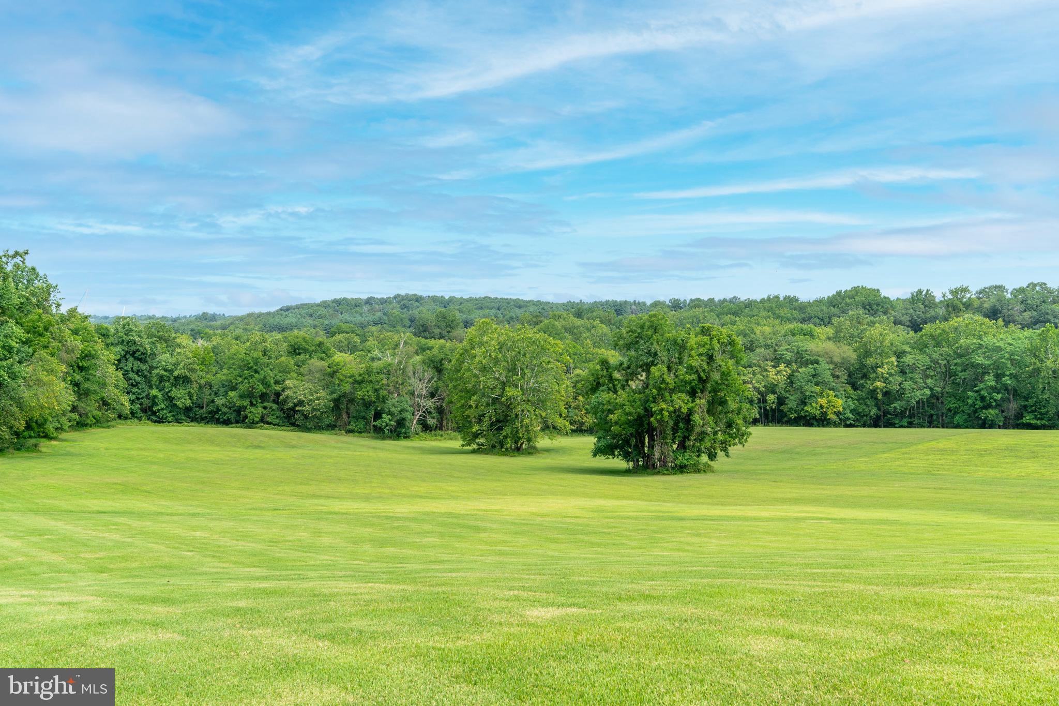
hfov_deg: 61.9
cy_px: 353
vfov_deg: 43.6
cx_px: 530
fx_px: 882
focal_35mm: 30
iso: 250
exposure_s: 1/400
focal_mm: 20
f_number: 9
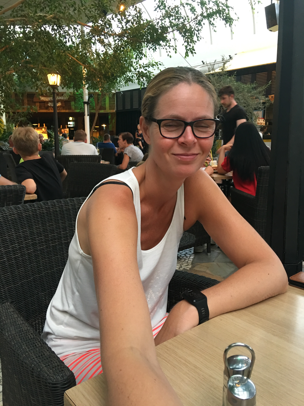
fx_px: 340
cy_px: 203
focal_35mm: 29
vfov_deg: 61.7
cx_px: 152
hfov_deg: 48.2
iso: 100
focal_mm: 4.15
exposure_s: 1/17
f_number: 2.2
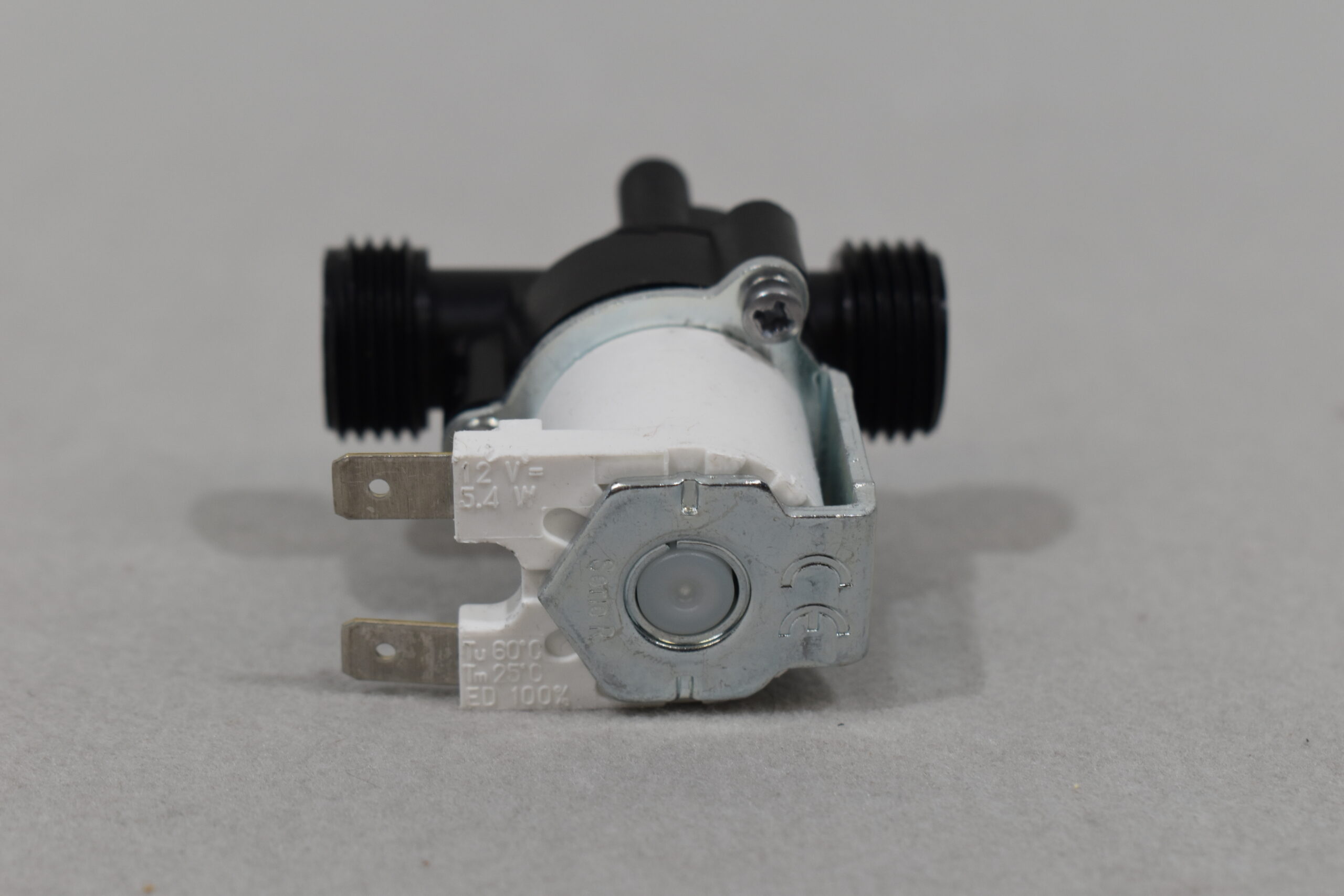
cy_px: 448
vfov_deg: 16.6
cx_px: 672
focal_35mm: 82
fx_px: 3080
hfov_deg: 24.6
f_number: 8
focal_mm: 55
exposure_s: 1/60
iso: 400
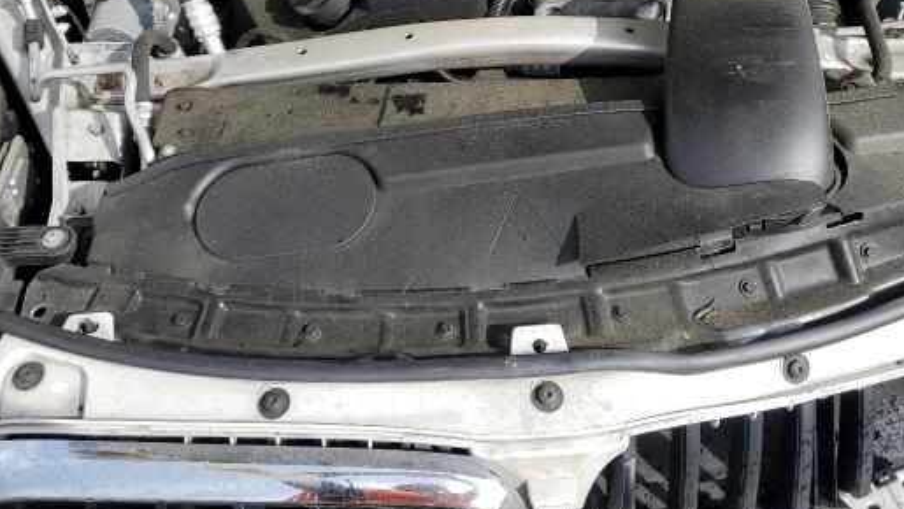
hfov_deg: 46.3
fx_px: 1055
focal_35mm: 44
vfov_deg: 25.7
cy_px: -5
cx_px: 490
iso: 50
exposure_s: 1/2000
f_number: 1.5
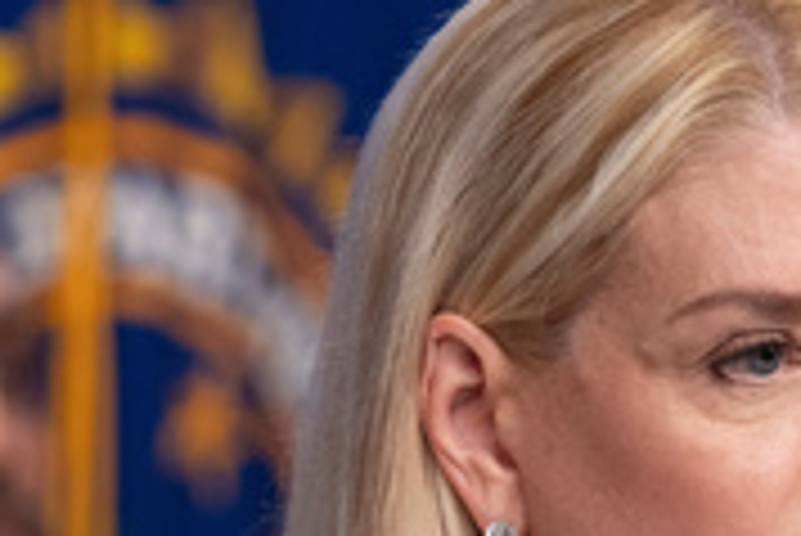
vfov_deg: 1.6
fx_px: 19217
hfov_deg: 2.4
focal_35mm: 863
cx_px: 644
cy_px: 606
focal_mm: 200
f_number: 2.8
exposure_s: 1/500
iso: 2000
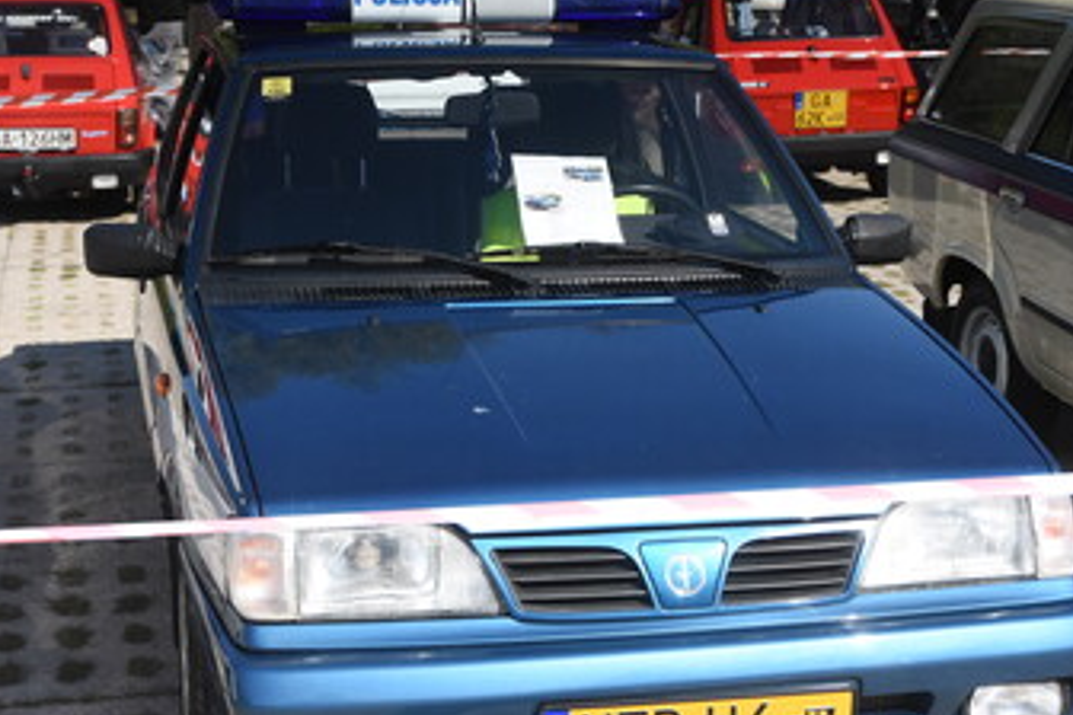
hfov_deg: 30.2
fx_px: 1986
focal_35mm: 67
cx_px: 498
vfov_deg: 20.4
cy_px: 383
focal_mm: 35
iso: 1250
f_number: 4
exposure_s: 1/8000
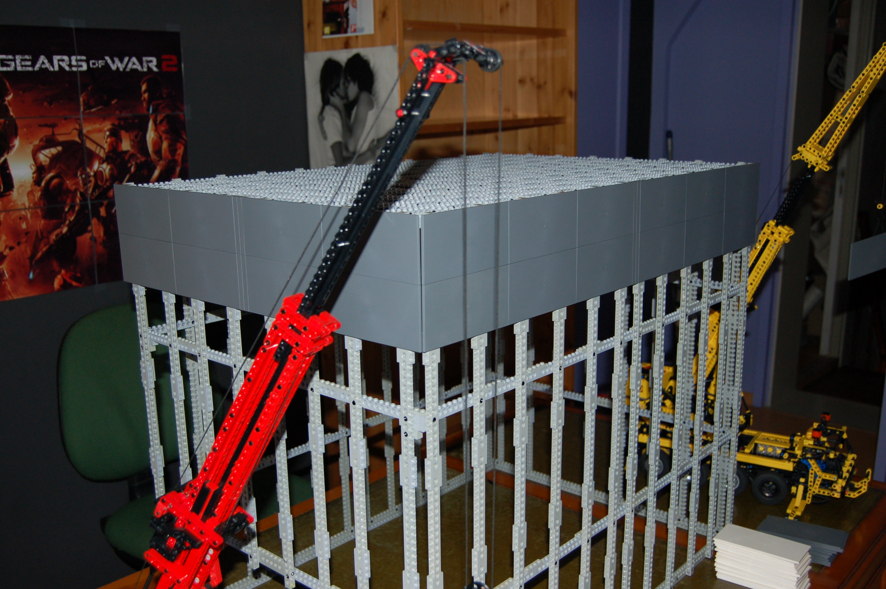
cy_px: 294
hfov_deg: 53.2
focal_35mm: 36
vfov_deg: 36.8
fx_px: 885
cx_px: 443
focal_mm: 24
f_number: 4
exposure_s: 1/60
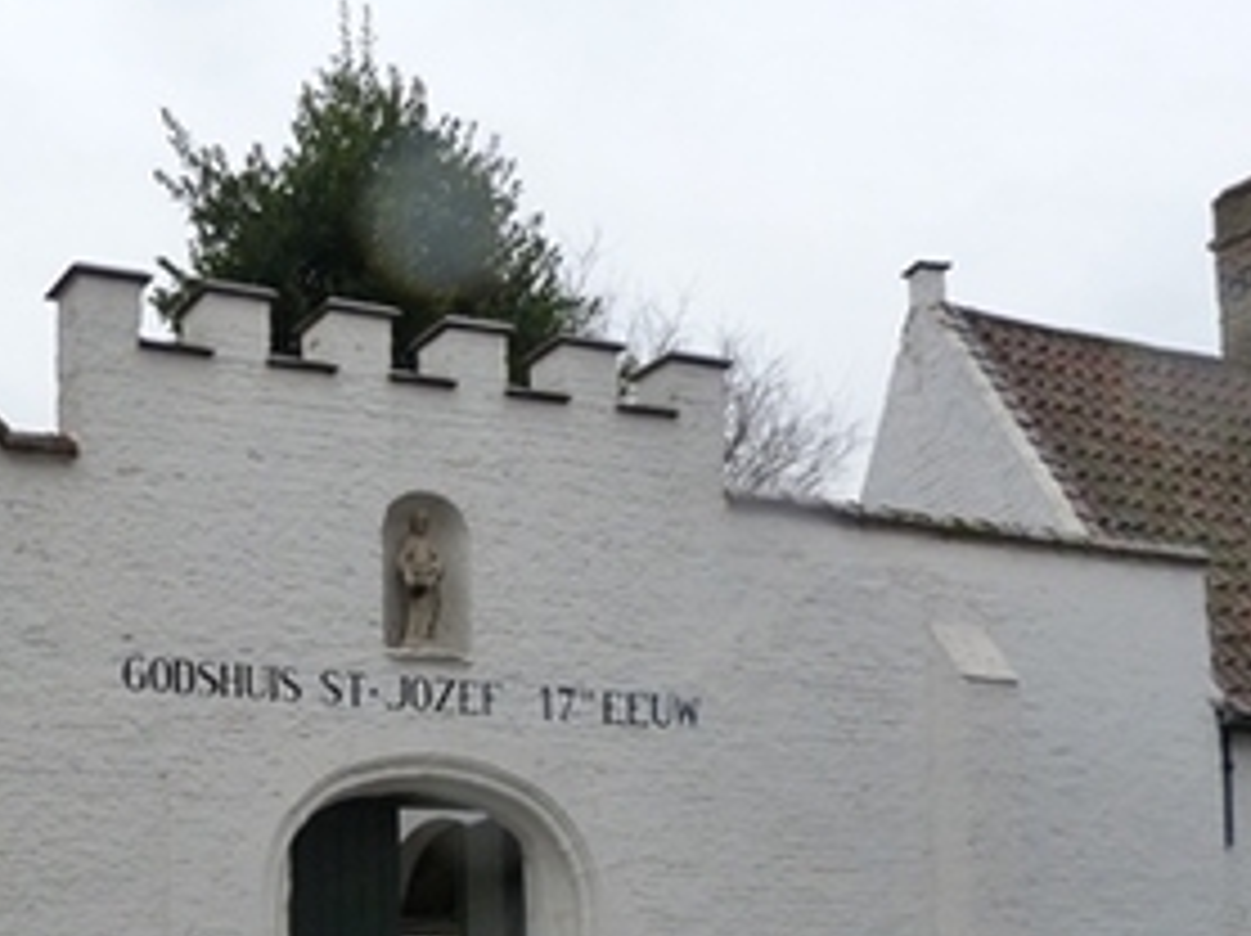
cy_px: 860
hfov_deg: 34.1
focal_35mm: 54
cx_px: 180
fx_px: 1950
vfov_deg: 26.0
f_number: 2.8
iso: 200
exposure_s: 1/60
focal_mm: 4.5
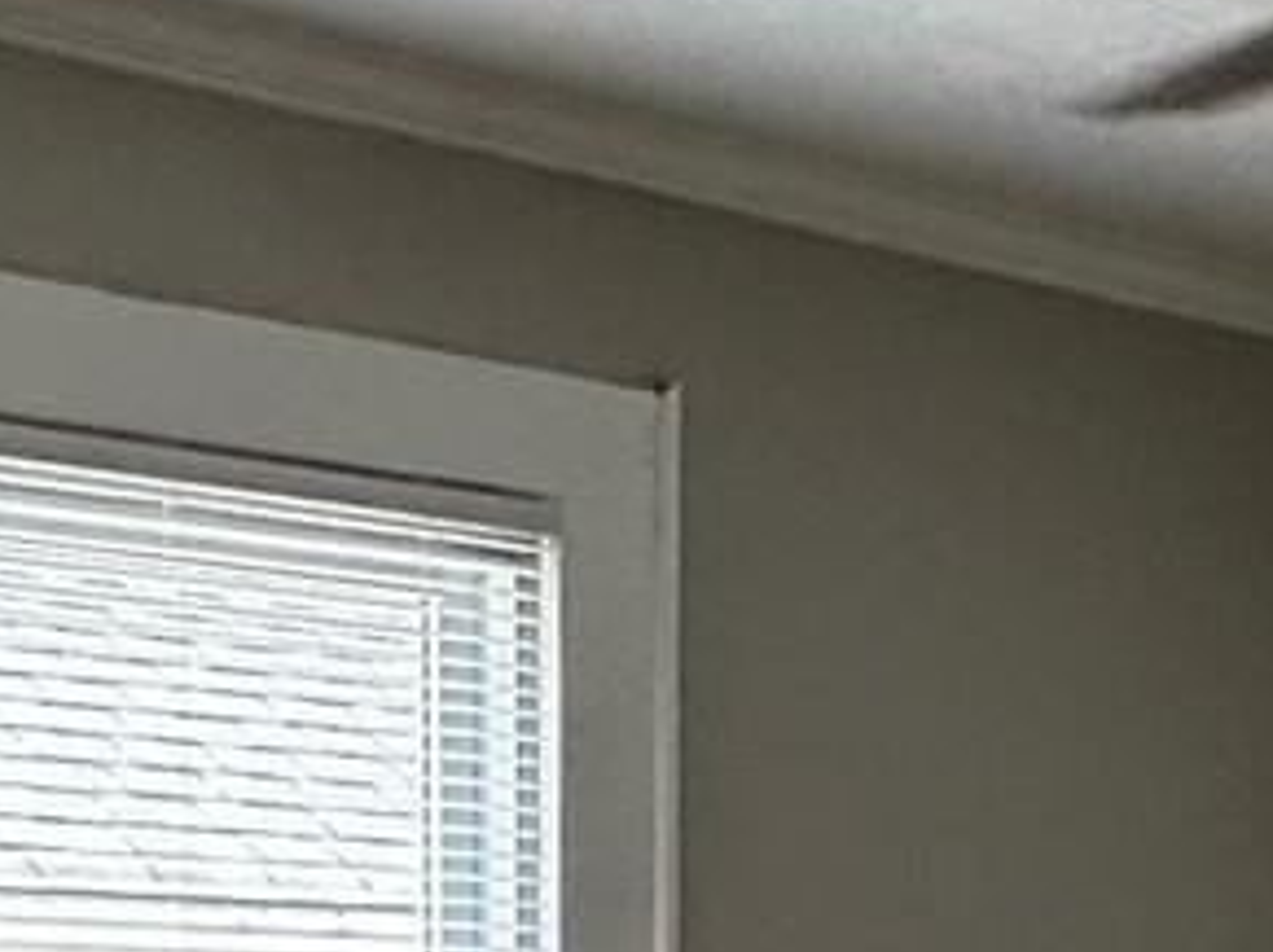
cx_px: 1497
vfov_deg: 13.9
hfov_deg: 18.8
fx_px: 3638
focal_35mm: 99
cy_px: 1478
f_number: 2.2
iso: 125
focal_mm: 2.22
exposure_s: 1/120
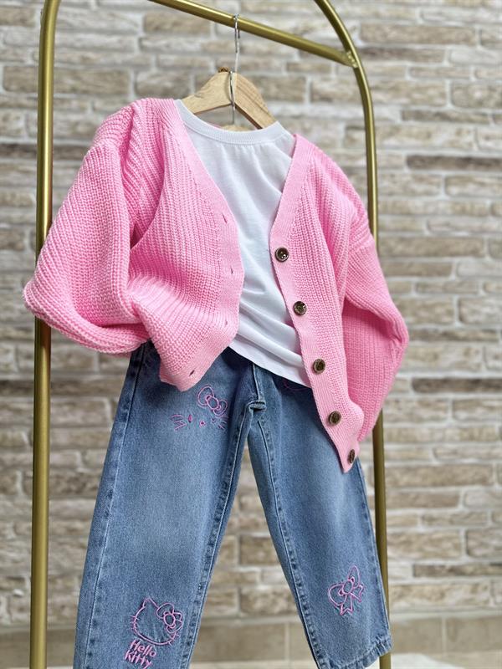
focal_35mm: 24
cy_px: 334
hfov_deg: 56.8
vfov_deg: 71.6
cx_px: 251
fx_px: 464
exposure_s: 1/100
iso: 64
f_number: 1.78
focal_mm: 6.86
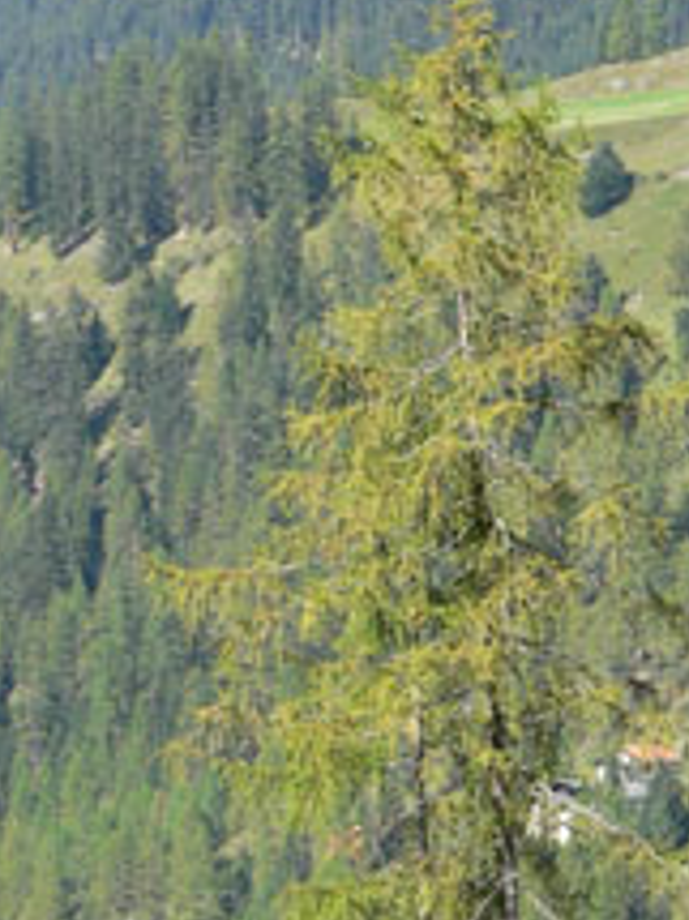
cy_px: 911
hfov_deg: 4.8
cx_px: 702
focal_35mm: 310
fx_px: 8235
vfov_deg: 6.4
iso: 80
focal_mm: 18.4
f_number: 4
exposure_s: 1/250
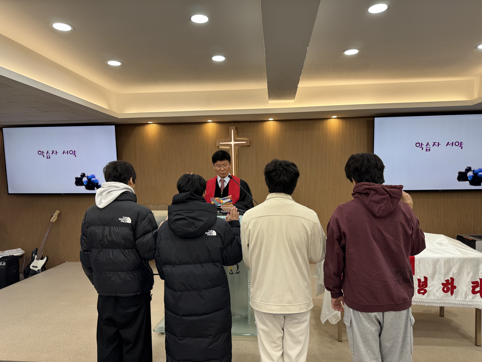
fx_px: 334
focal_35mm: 24
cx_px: 241
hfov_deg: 71.6
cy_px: 181
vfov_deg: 56.8
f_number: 1.78
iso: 64
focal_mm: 6.76
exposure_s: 1/120
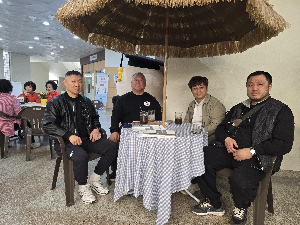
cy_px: 112
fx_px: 199
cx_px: 150
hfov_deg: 73.9
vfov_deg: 58.9
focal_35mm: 23
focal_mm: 6.3
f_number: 1.7
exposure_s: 1/120
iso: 250
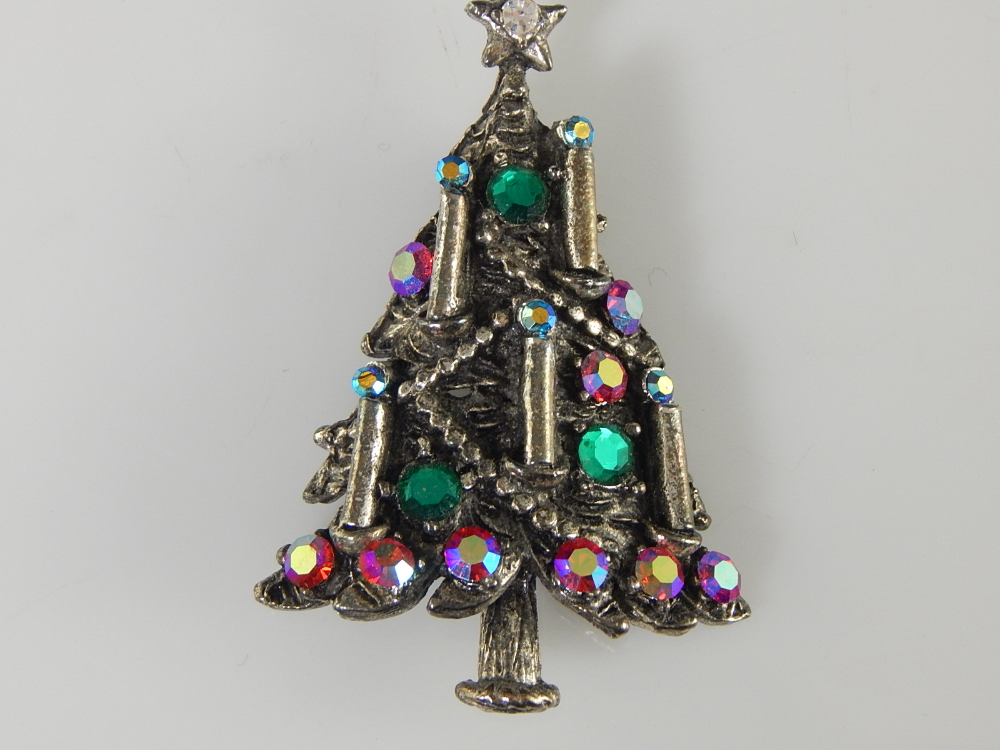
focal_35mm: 182
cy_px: 375
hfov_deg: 10.9
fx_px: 5258
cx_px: 500
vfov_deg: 8.2
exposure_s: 1/60
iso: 400
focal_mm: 32.8
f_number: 5.3
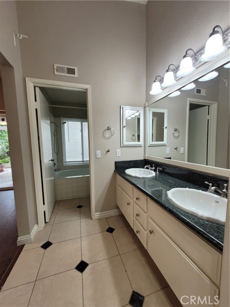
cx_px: 115
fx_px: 115
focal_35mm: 13
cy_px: 154
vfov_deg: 106.2
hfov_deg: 89.9
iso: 125
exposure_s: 1/60
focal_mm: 1.74
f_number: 2.2
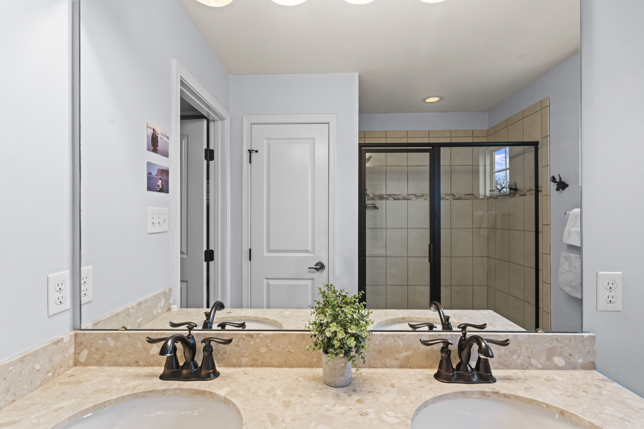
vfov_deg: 70.5
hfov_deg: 93.3
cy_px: 214
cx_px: 322
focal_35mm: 17
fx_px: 304
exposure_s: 1/2
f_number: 7.1
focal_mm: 17
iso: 500
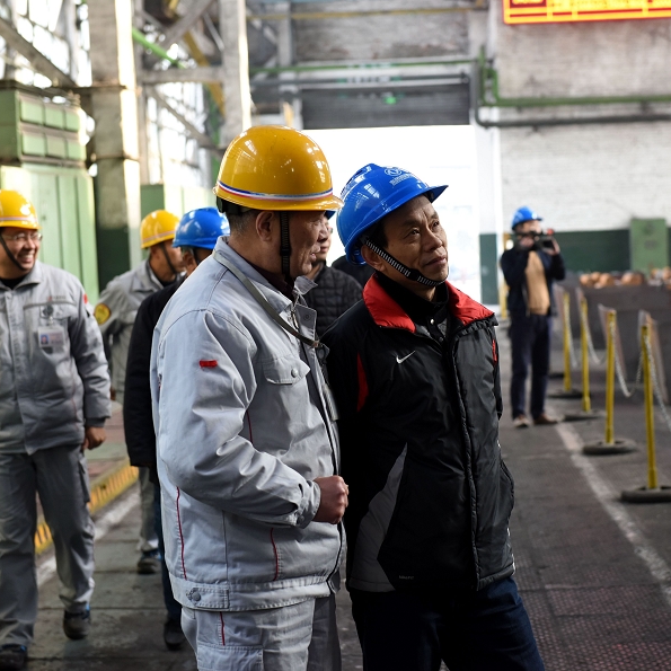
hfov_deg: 19.2
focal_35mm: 90
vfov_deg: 19.3
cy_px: 335
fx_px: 1974
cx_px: 434
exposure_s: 1/80
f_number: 4.5
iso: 1000
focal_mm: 70
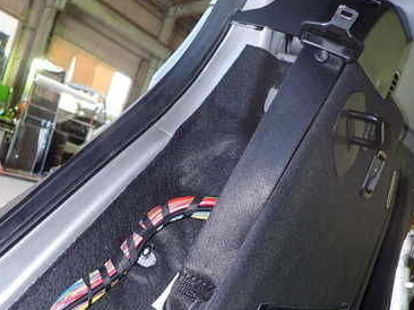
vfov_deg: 34.7
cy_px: 214
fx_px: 490
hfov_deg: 45.8
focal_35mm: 41
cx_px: 197
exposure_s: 1/30
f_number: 2
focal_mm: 4.5
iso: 200
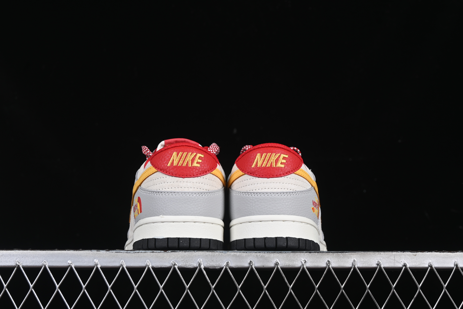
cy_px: 154
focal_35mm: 75
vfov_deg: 18.2
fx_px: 965
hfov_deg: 27.0
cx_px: 232
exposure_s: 1/80
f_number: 8
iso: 160
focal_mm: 50
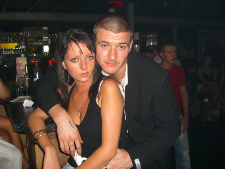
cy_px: 84
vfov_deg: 37.7
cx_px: 112
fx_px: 247
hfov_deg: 49.0
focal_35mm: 38
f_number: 2.8
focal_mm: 7.9
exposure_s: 1/60
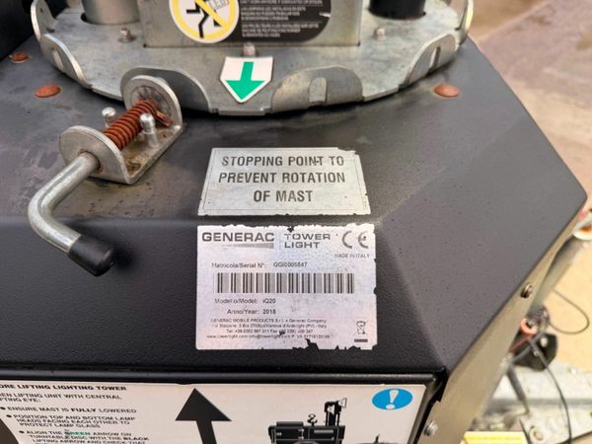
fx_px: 410
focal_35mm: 24
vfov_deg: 56.8
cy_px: 222
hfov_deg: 71.6
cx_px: 296
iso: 80
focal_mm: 6.76
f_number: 1.78
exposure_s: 1/405
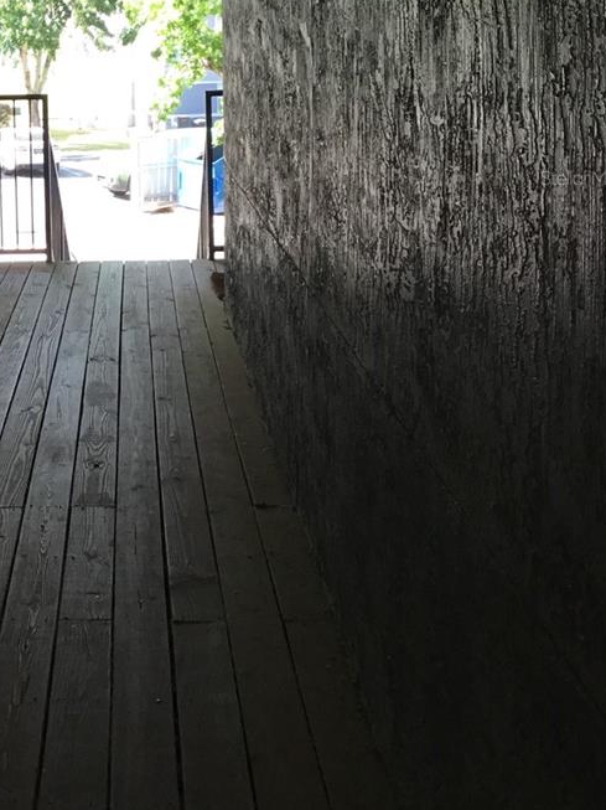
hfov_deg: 24.9
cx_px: 71
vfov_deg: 33.0
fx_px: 1332
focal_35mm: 57
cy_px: 177
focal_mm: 3.3
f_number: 2.4
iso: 50
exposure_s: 1/120
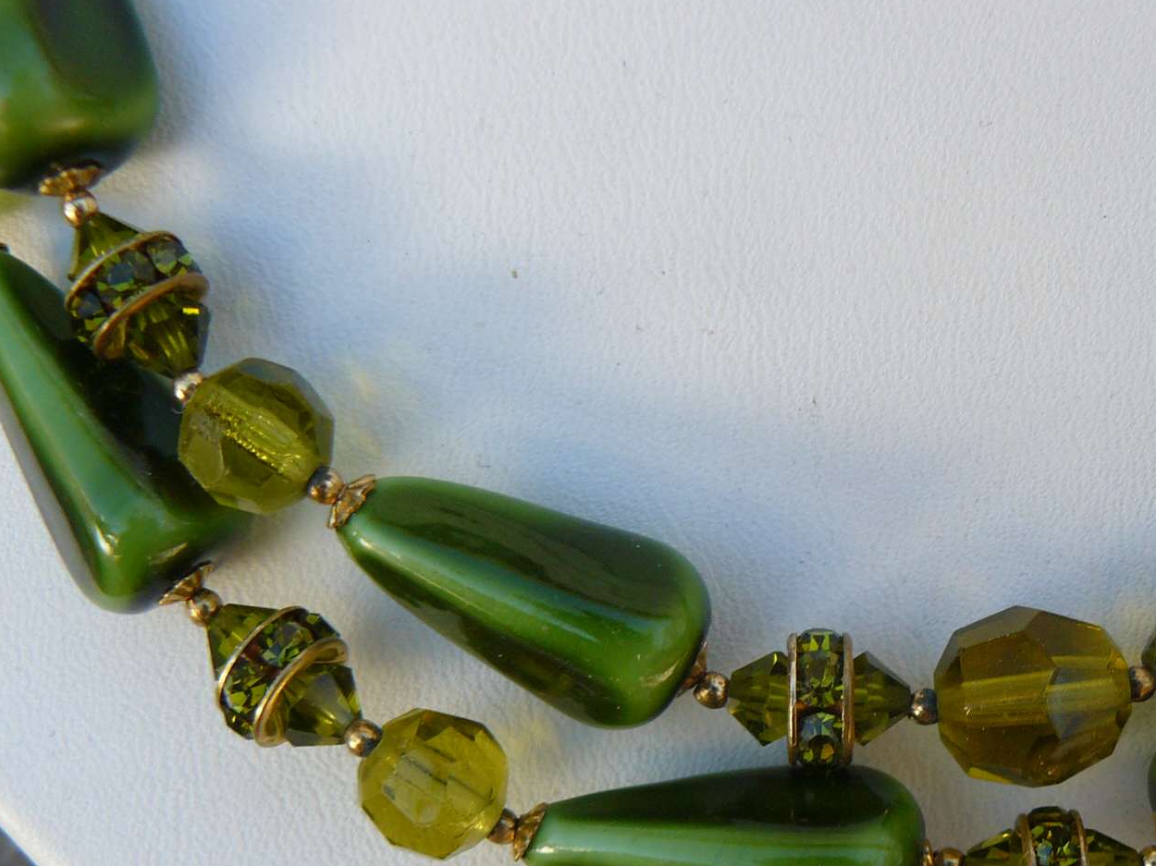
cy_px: 689
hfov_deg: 32.4
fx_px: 1970
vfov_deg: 24.4
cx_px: 795
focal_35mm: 59
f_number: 3.6
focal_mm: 6
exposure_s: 1/100
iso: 100
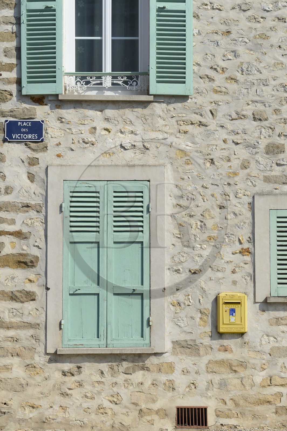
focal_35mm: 70
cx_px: 144
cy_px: 216
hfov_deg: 19.4
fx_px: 838
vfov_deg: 28.9
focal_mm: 70
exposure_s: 1/200
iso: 200
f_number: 14
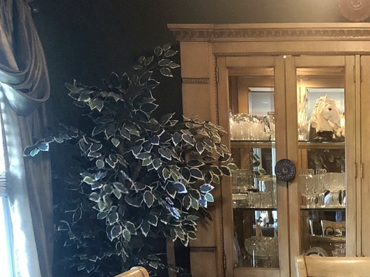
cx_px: 367
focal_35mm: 76
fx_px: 812
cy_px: 346
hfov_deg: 24.5
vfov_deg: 18.2
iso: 100
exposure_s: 1/15
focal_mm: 4
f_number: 1.8
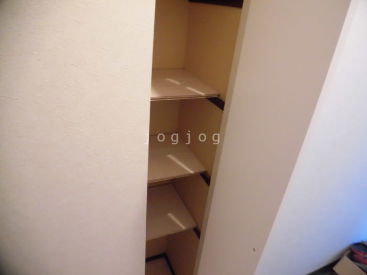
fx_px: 254
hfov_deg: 71.6
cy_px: 138
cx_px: 184
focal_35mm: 24
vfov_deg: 56.8
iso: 800
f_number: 3.1
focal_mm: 4.3
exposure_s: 1/25
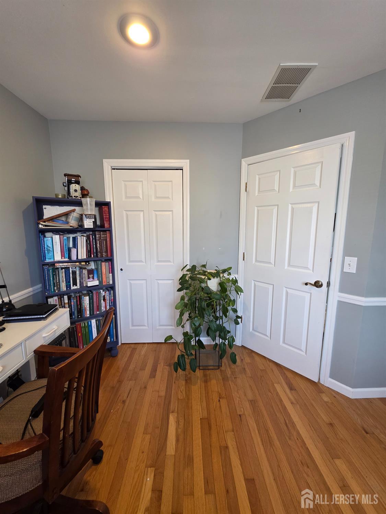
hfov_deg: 89.9
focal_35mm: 13
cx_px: 193
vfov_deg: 106.2
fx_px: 193
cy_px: 257
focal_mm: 2.2
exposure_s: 1/120
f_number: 1.9
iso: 200
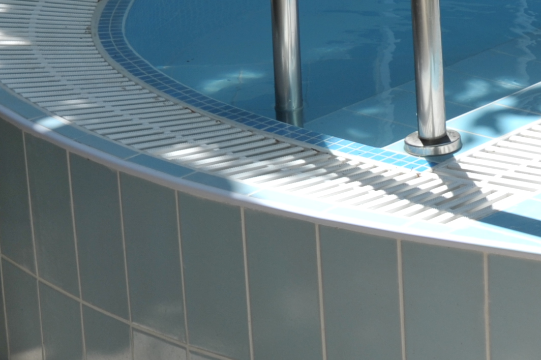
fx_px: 2042
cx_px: 704
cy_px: -65
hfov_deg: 14.5
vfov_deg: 9.9
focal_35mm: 136
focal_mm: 34
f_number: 9
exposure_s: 1/400
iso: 250
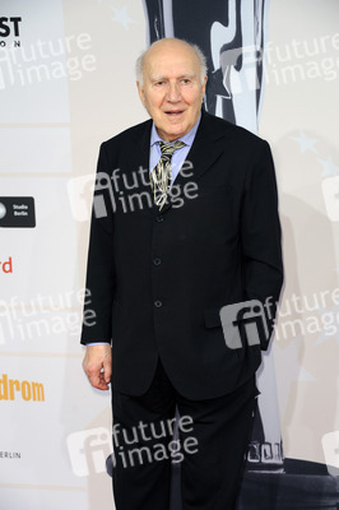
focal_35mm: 90
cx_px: 170
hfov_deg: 15.2
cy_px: 255
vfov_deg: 22.6
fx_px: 1273
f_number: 5.6
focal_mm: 90
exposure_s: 1/160
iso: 1000
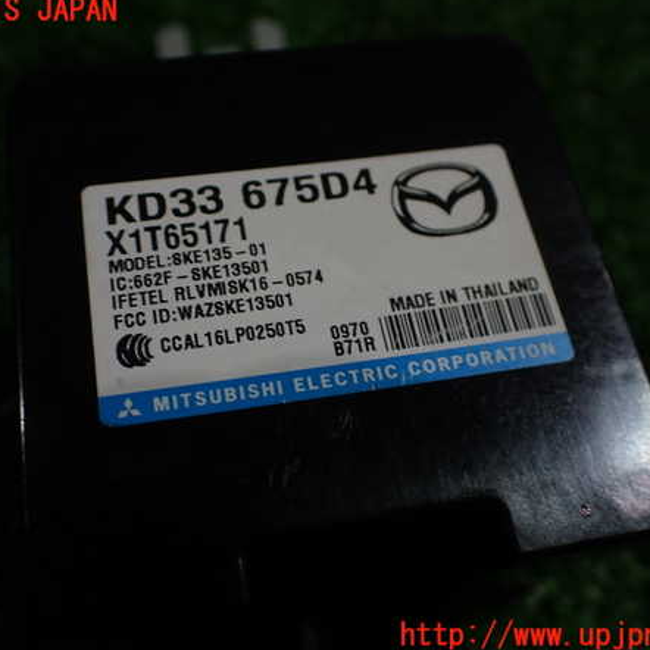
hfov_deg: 46.0
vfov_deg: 46.0
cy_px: 324
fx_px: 765
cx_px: 291
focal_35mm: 36
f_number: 2.3
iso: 160
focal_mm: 5.4
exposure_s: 1/125
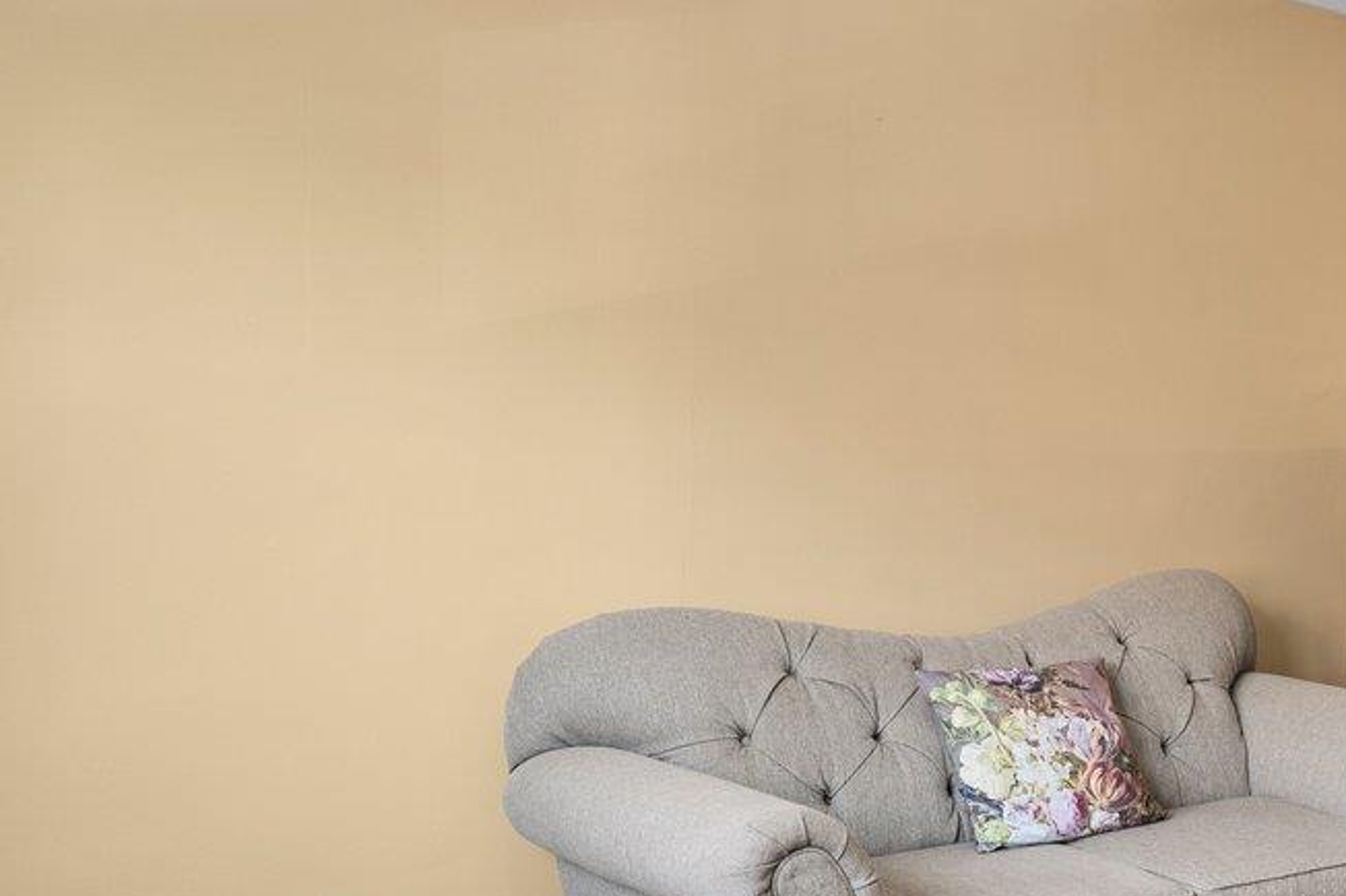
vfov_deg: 30.5
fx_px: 1644
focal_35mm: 44
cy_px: 418
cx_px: 1437
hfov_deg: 38.0
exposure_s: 1.3
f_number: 10
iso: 320
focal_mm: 14
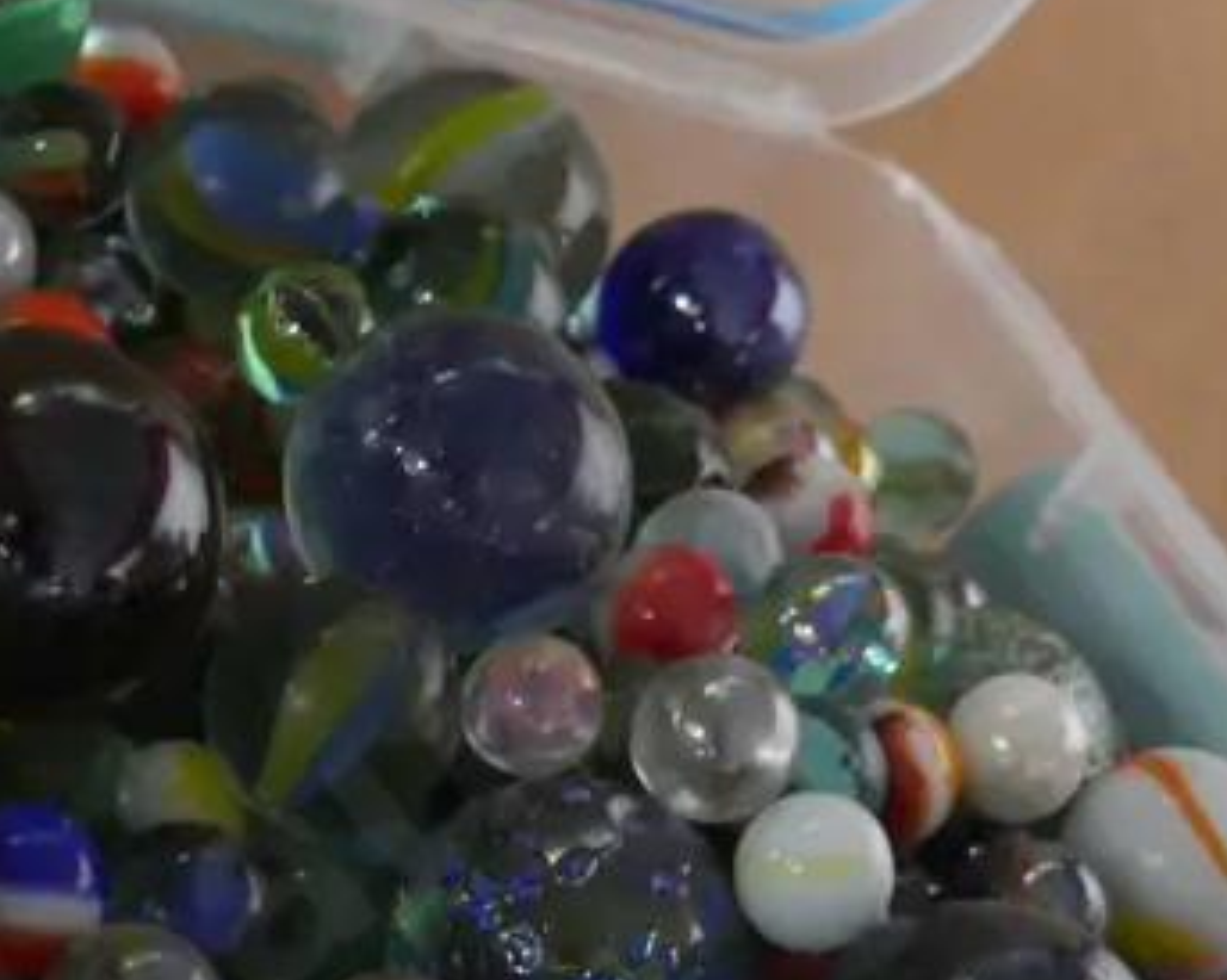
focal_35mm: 105
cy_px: 764
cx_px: 447
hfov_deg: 18.3
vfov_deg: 14.6
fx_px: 3811
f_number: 4
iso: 1600
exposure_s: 1/60
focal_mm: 18
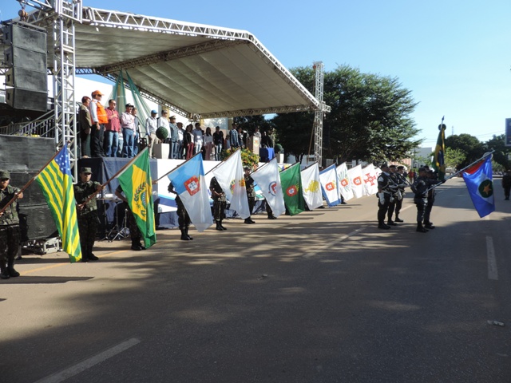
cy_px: 192
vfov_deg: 56.8
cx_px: 256
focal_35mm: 24
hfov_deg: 71.6
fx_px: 354
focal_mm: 4.3
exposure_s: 1/640
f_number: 3
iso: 80
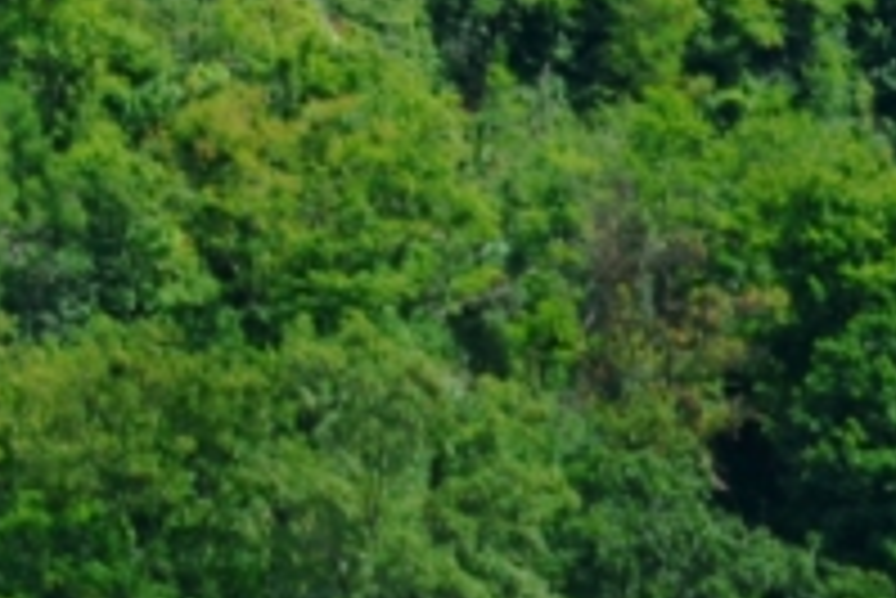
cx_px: -846
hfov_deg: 6.8
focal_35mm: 293
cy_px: -681
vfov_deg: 4.6
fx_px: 7298
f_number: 8
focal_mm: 38
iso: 100
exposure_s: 1/250
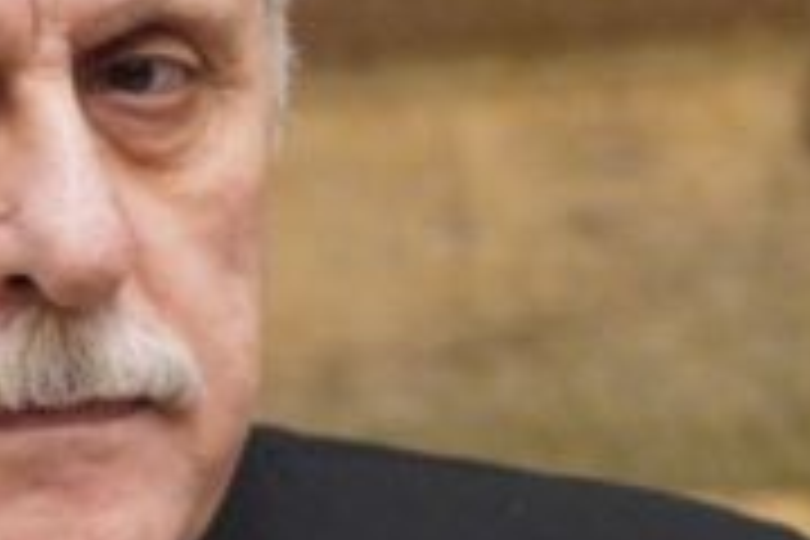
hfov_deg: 3.1
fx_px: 14871
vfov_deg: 2.1
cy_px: 560
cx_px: -369
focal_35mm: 661
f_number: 4.5
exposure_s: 1/250
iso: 12800
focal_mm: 155
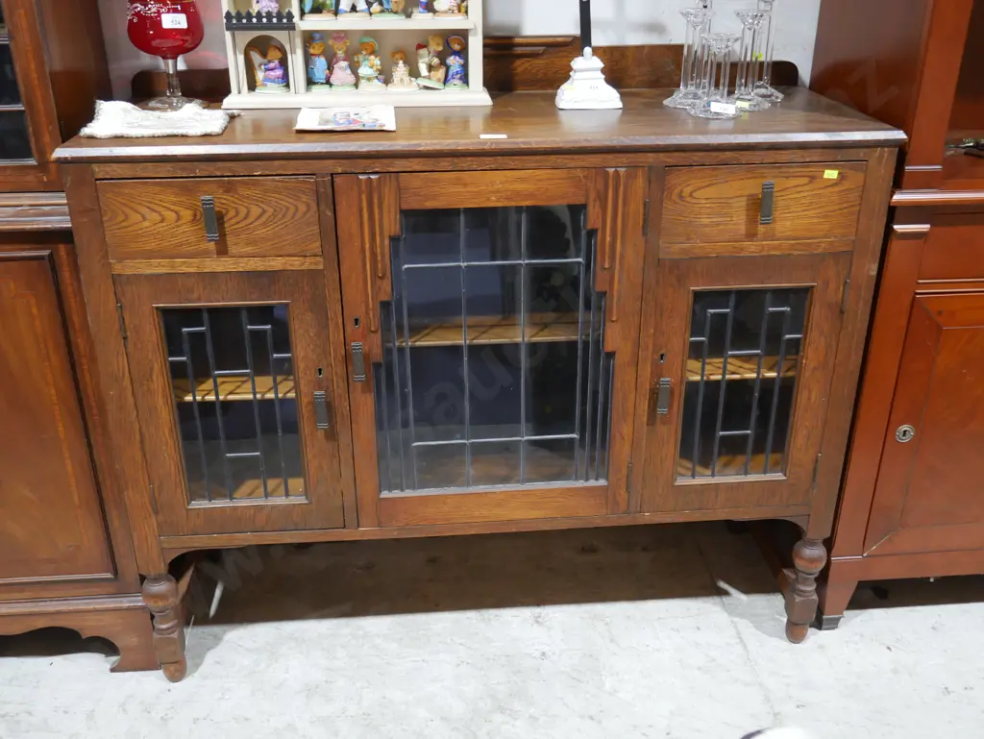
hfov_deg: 53.9
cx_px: 492
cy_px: 370
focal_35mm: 34
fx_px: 967
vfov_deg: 41.8
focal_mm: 17
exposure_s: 1/60
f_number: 4
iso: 800
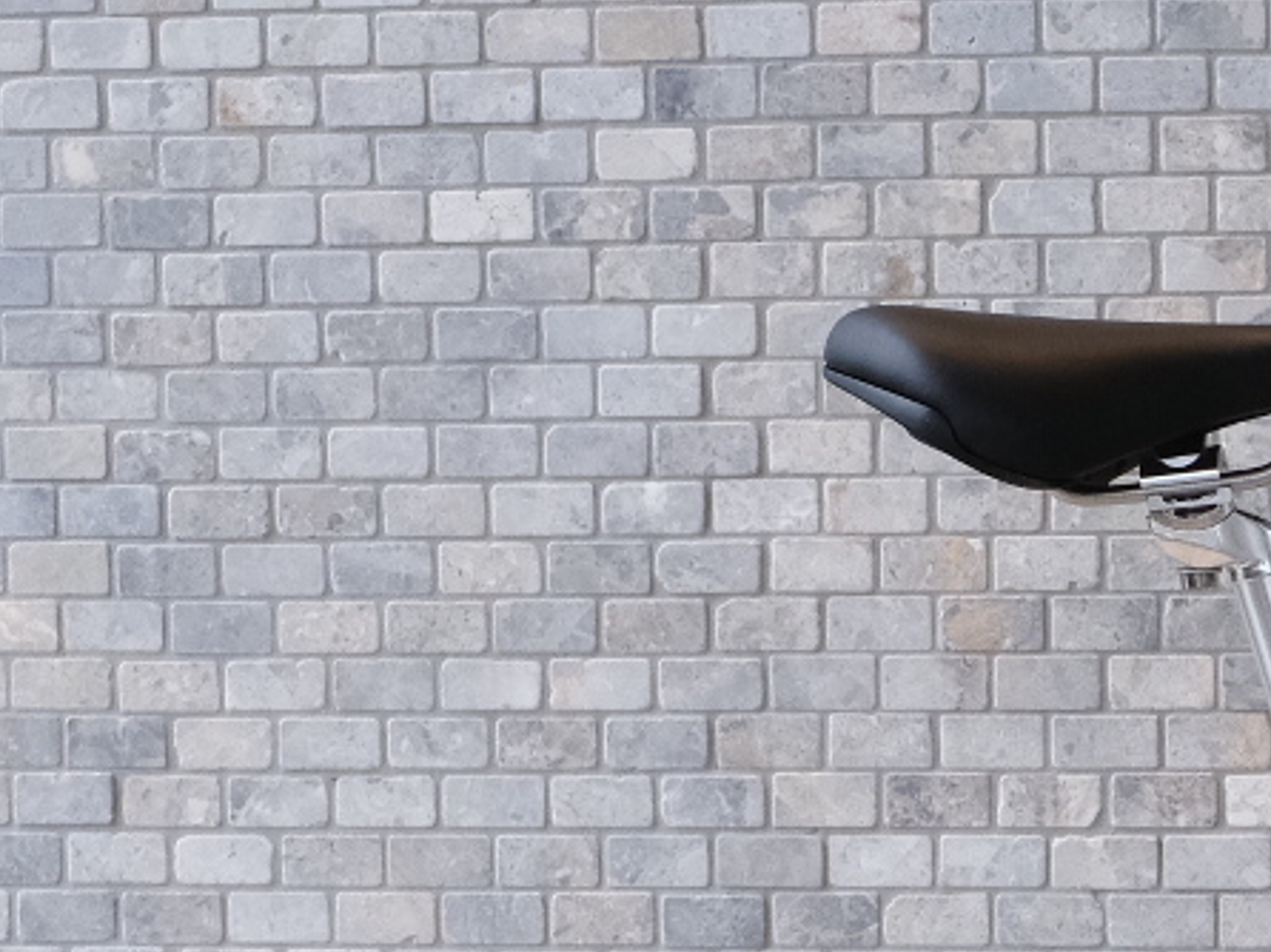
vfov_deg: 7.1
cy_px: 1628
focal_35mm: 203
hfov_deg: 9.4
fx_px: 7450
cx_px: 2032
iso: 1600
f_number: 5.6
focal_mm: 35
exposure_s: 1/250
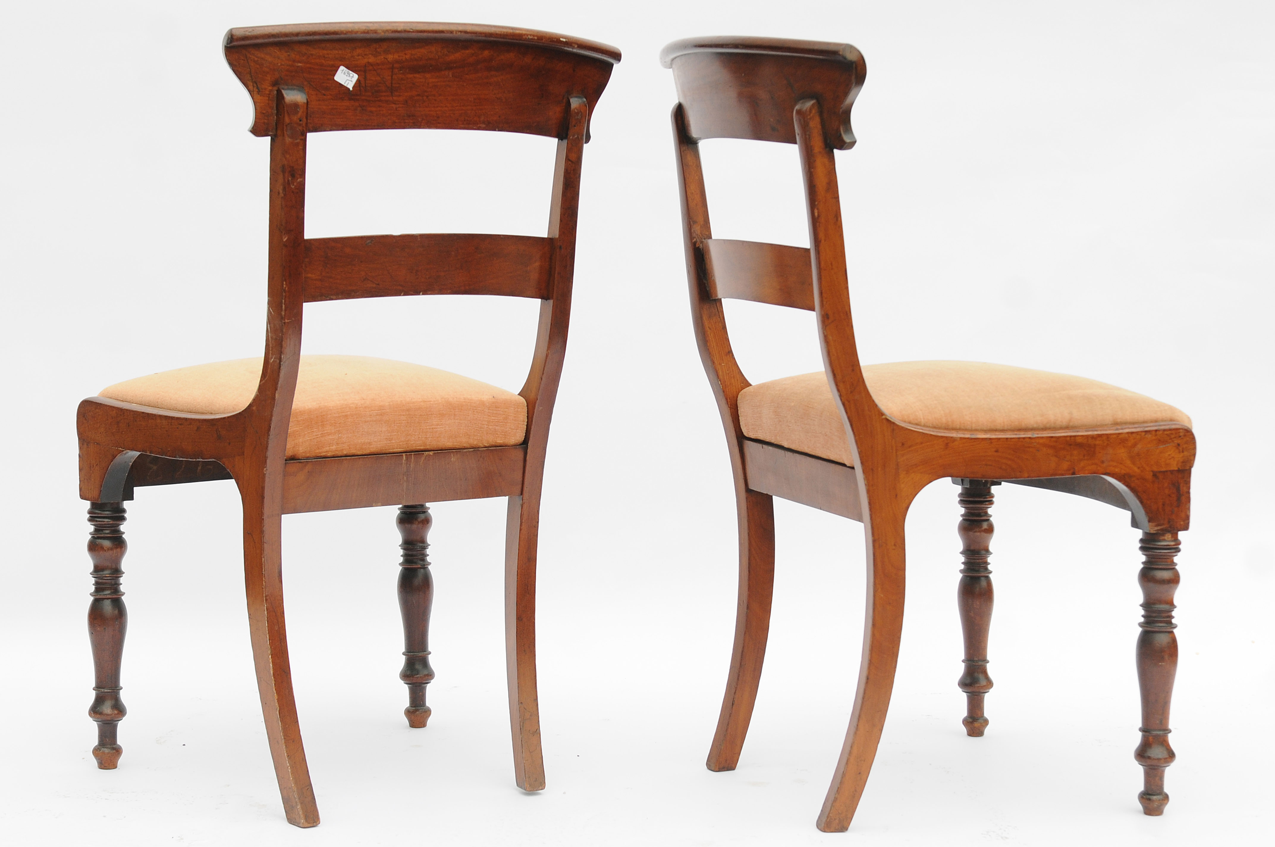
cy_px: 424
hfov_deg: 36.9
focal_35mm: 54
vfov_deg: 25.0
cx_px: 638
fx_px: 1910
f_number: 5
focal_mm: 36
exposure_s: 1/160
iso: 250
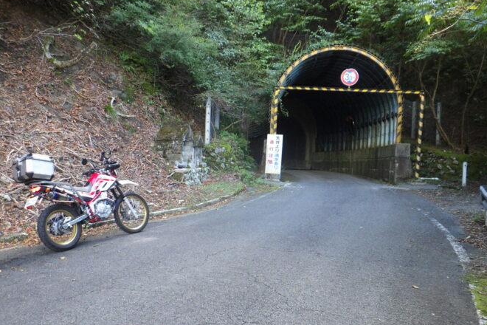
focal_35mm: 30
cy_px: 177
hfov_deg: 61.9
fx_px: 406
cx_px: 238
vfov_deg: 43.6
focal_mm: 5
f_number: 3.5
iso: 200
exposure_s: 1/45
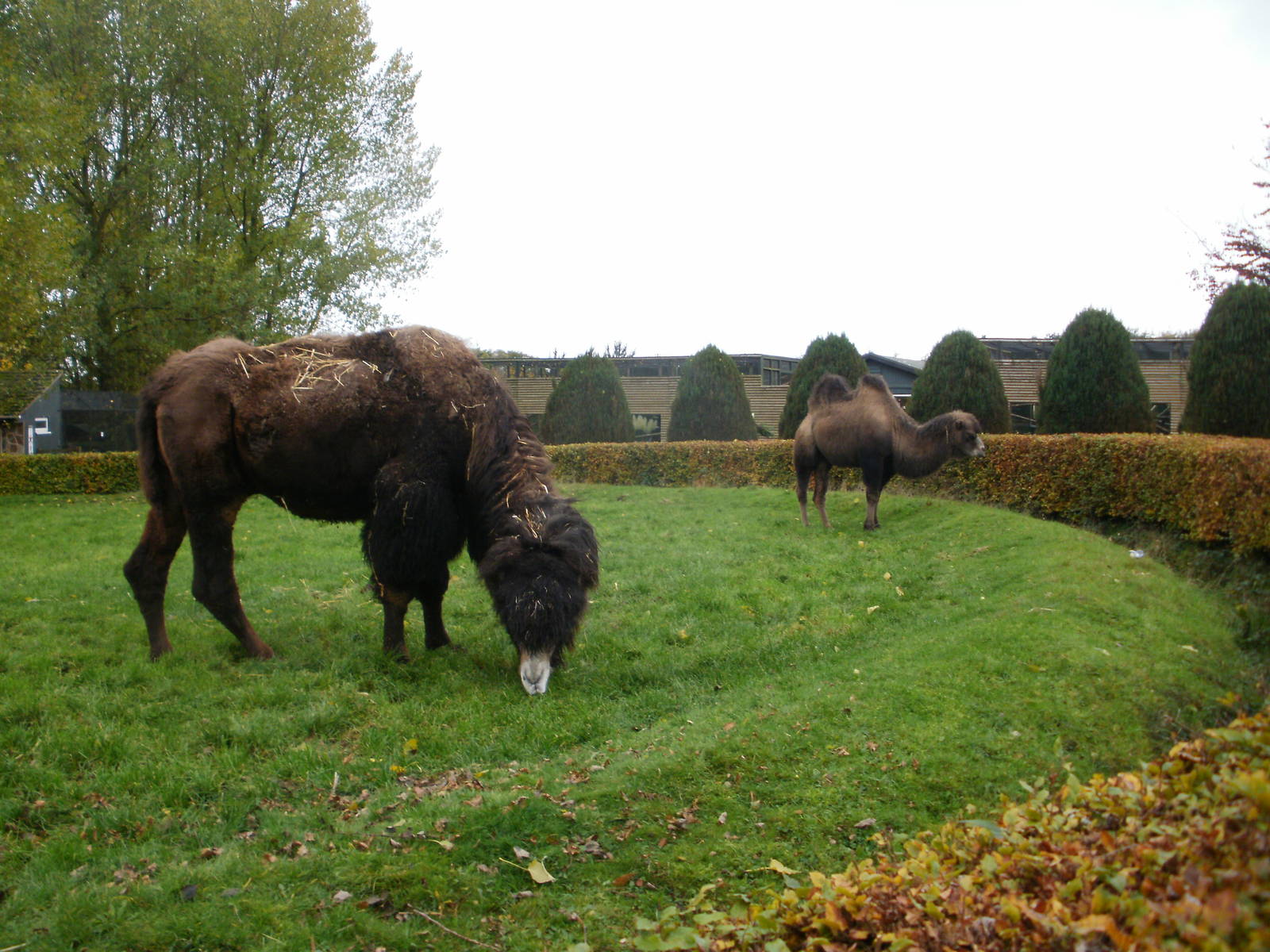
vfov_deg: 39.7
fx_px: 1321
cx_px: 635
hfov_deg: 51.4
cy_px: 476
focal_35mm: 36
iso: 100
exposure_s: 1/40
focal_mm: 6.3
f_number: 3.5
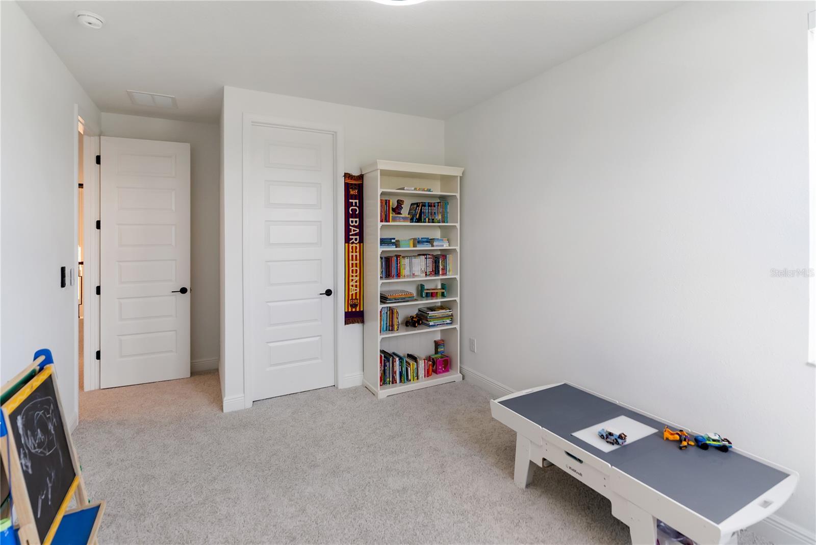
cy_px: 272
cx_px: 408
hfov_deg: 96.7
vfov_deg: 73.8
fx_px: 363
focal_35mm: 16
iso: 320
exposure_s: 1/250
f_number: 2.8
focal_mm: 16
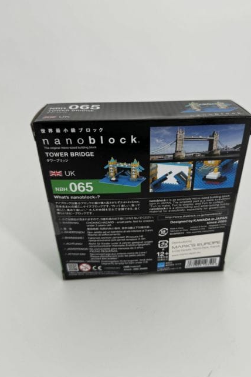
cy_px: 187
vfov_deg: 69.4
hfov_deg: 49.5
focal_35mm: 26
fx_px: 272
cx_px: 143
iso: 80
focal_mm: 6.86
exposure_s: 1/1042
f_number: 1.78
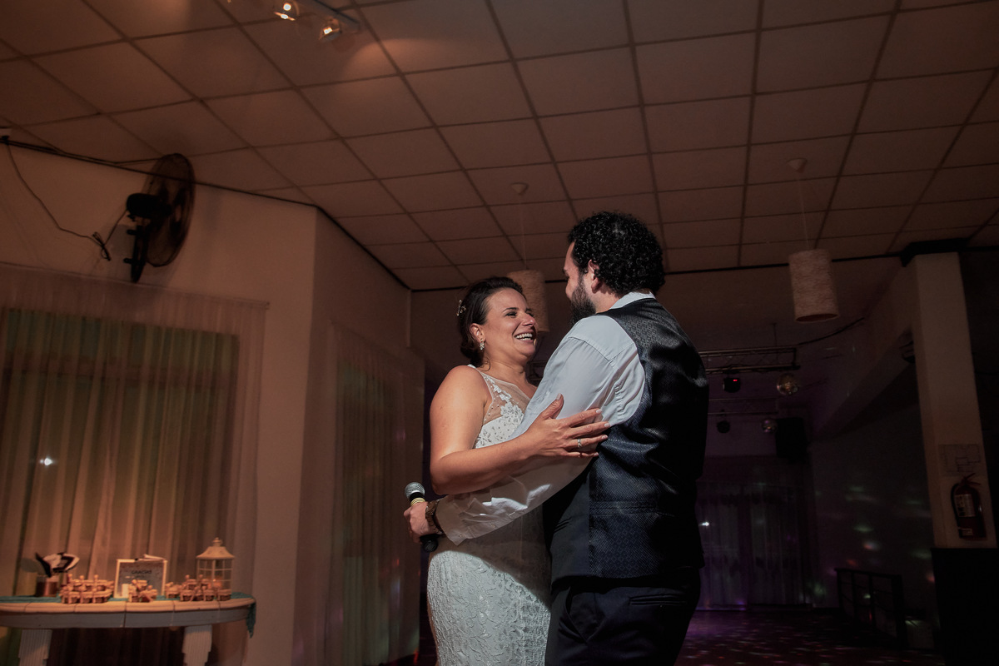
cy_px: 333
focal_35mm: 30
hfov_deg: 61.9
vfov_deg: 43.6
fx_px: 832
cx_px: 500
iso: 800
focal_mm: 20
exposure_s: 1/80
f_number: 4.5
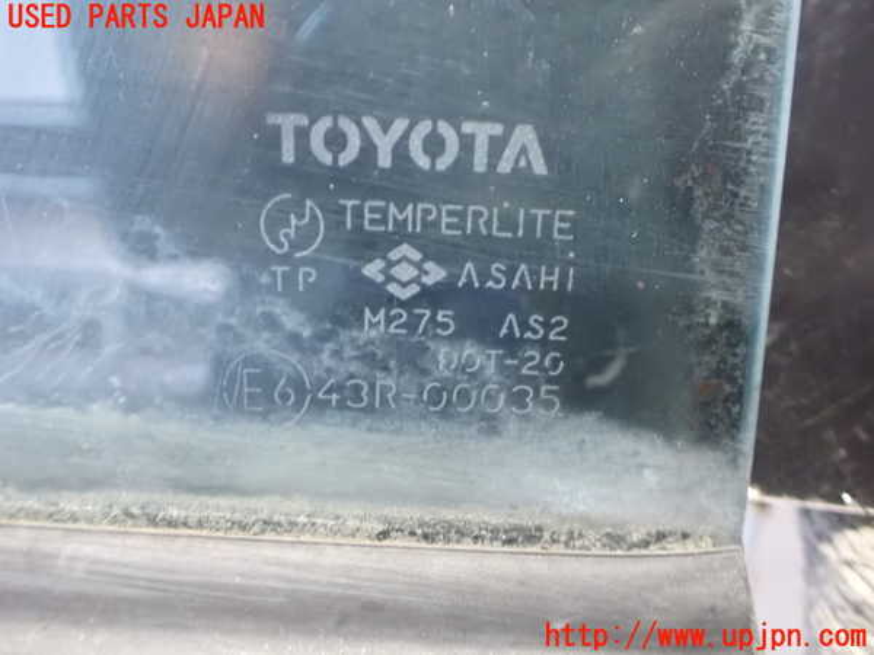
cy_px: 328
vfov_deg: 46.8
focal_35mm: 30
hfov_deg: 60.0
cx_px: 437
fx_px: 757
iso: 1600
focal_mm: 5.4
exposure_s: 1/25
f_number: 2.3
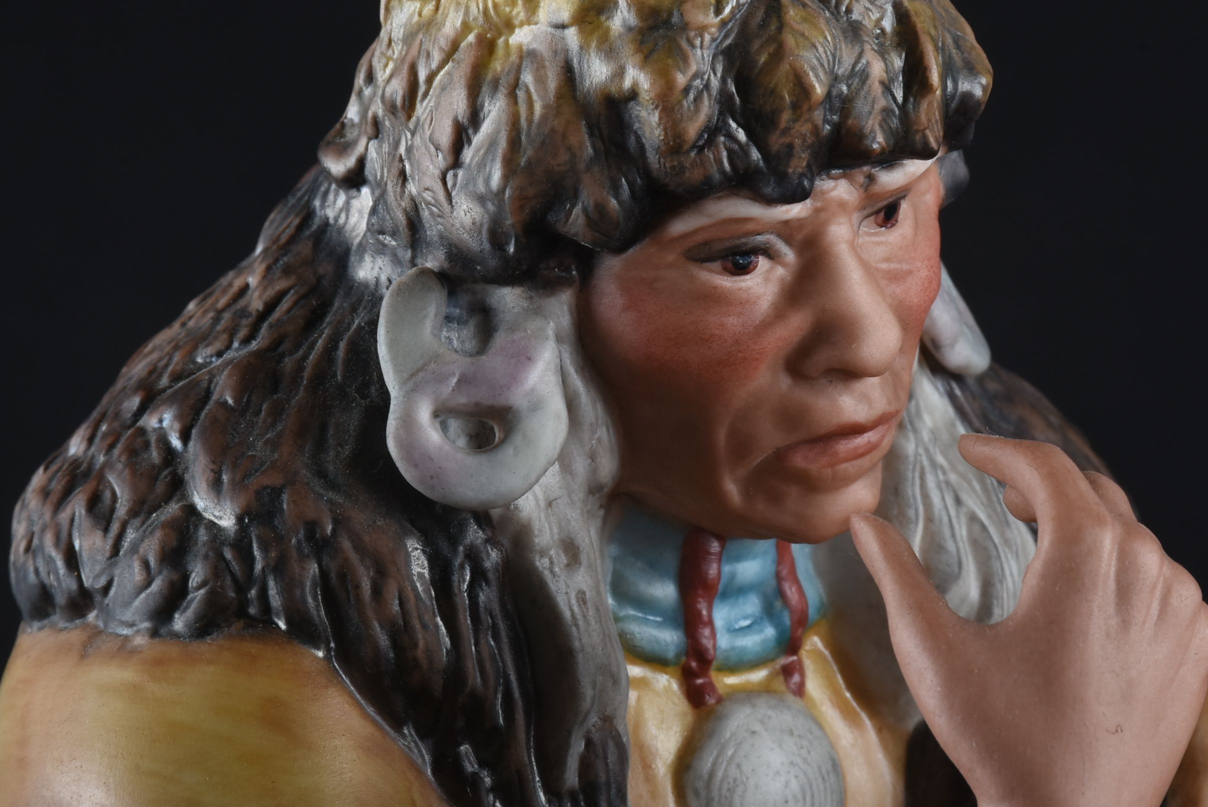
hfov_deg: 7.9
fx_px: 8730
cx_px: 733
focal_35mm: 260
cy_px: 452
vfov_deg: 5.3
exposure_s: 1/250
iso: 320
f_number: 22
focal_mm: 140
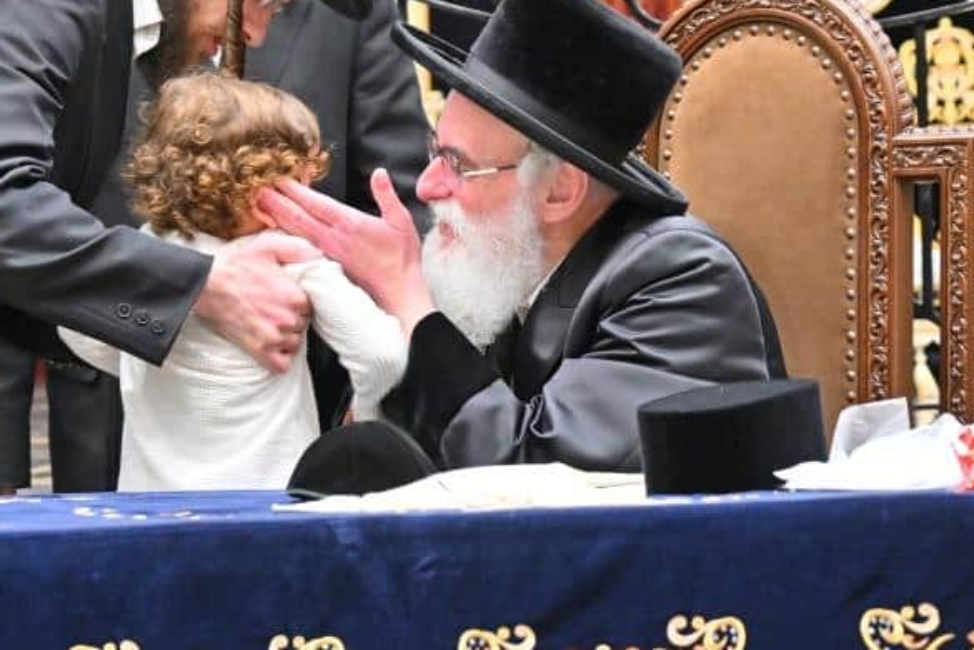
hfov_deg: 8.2
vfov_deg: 5.5
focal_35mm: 252
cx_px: 360
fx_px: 6817
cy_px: 179
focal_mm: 96
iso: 500
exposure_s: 1/160
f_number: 4
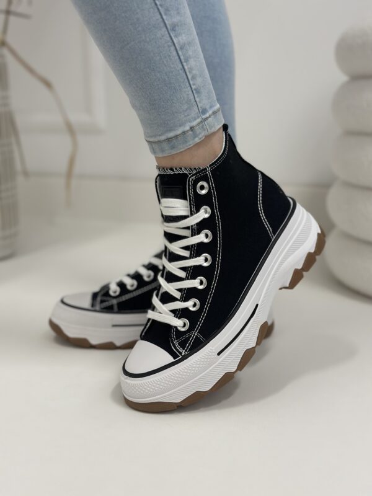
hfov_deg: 30.3
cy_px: 248
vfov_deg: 39.7
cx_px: 186
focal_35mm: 48
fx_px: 688
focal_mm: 6.86
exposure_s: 1/100
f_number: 1.78
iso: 125
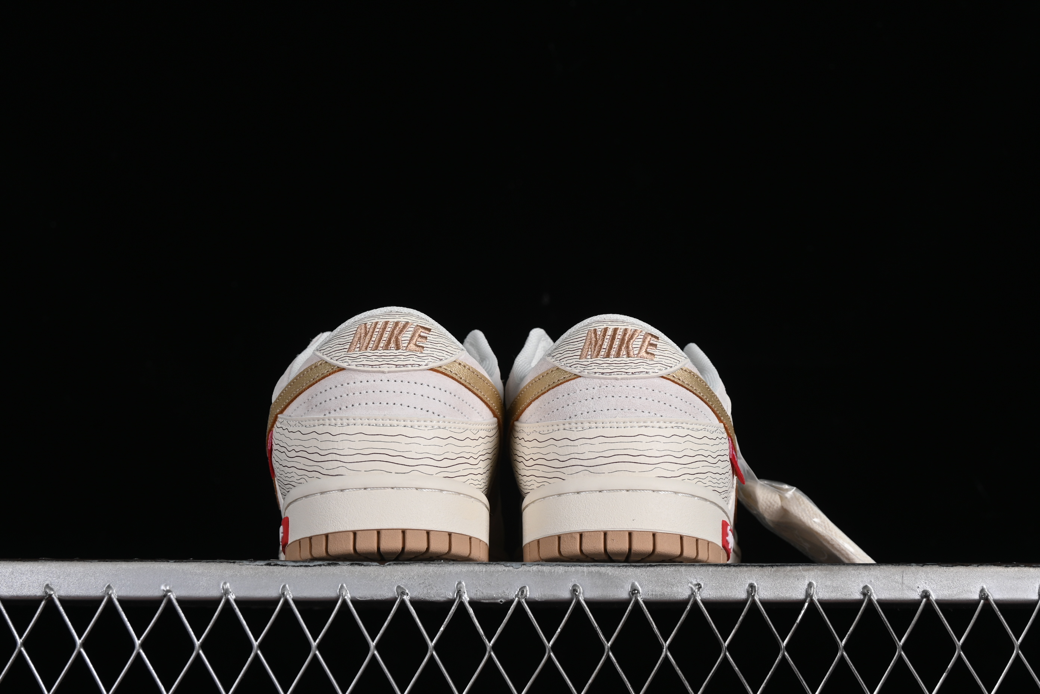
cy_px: 347
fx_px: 2166
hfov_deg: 27.0
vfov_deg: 18.2
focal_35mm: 75
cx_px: 520
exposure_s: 1/80
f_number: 8
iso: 160
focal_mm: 50
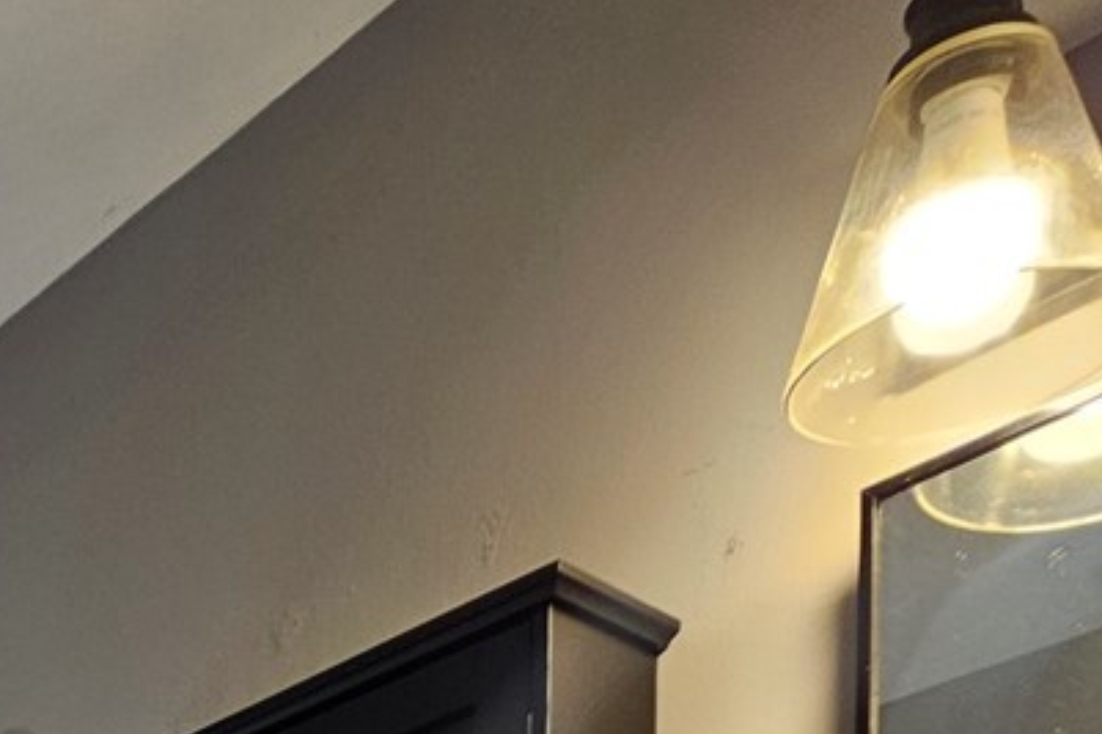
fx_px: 1652
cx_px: -168
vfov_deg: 16.9
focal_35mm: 54
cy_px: 1553
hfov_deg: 31.7
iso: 64
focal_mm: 2.2
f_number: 2.2
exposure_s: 1/60
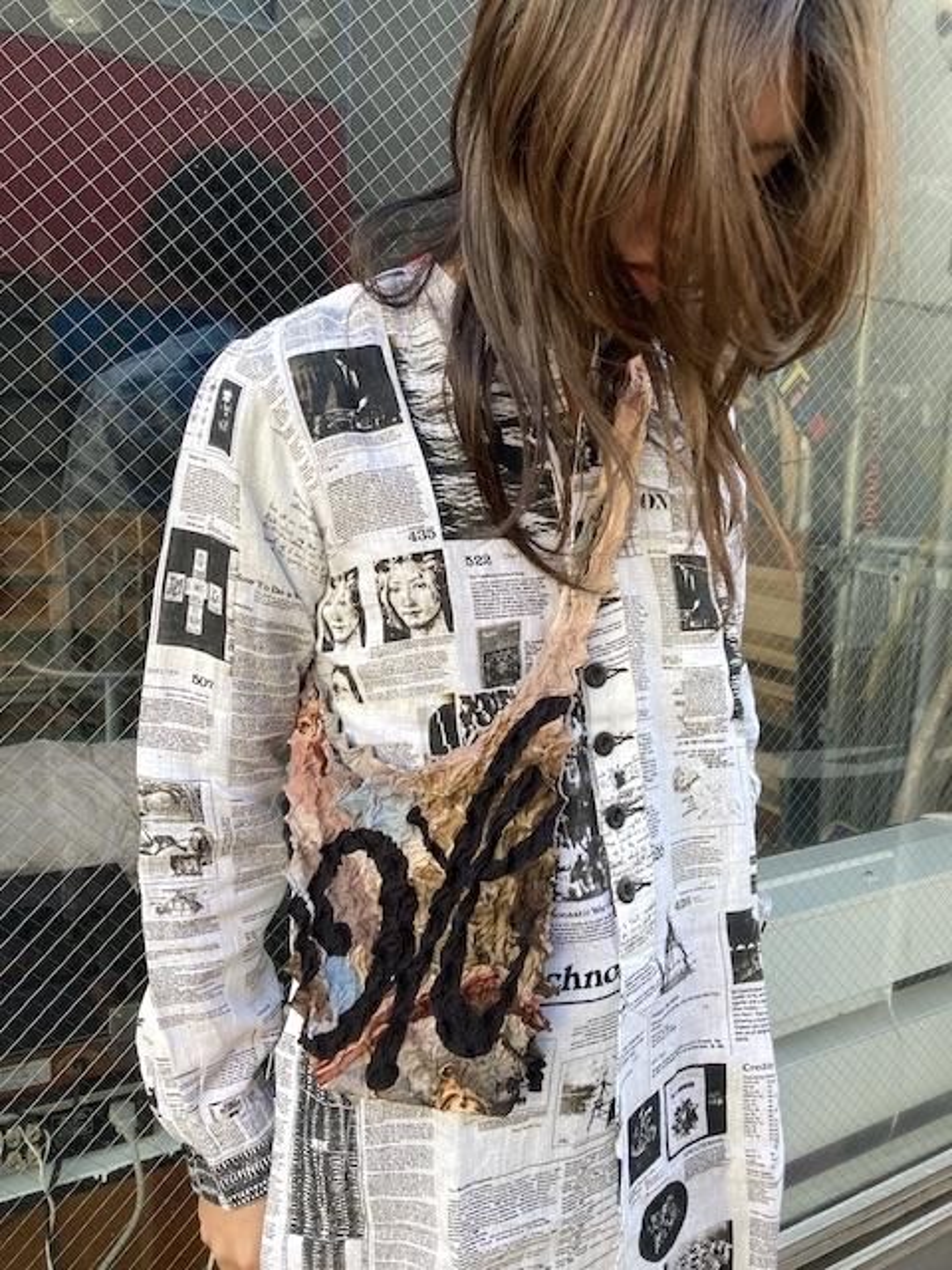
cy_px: 635
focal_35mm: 28
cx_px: 476
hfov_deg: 49.7
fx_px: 1027
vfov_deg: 63.4
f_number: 1.8
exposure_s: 1/122
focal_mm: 3.99
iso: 32
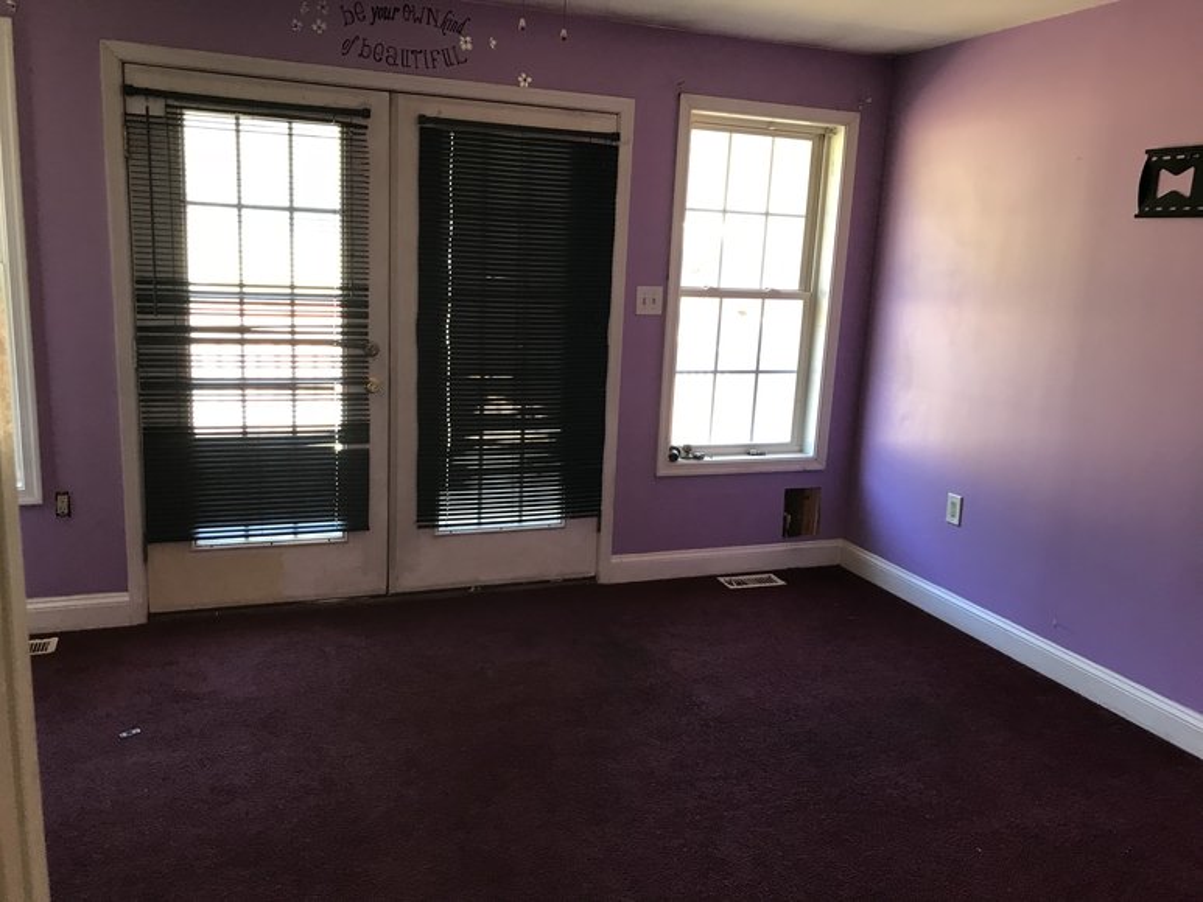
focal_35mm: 28
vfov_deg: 49.8
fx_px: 973
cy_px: 451
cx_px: 602
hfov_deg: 63.4
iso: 40
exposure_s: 1/24
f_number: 1.8
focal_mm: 3.99
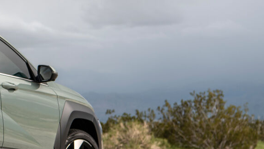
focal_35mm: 186
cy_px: 49
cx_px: -101
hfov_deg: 11.2
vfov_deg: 6.5
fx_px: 1302
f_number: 5
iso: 64
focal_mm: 58
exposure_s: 1/60
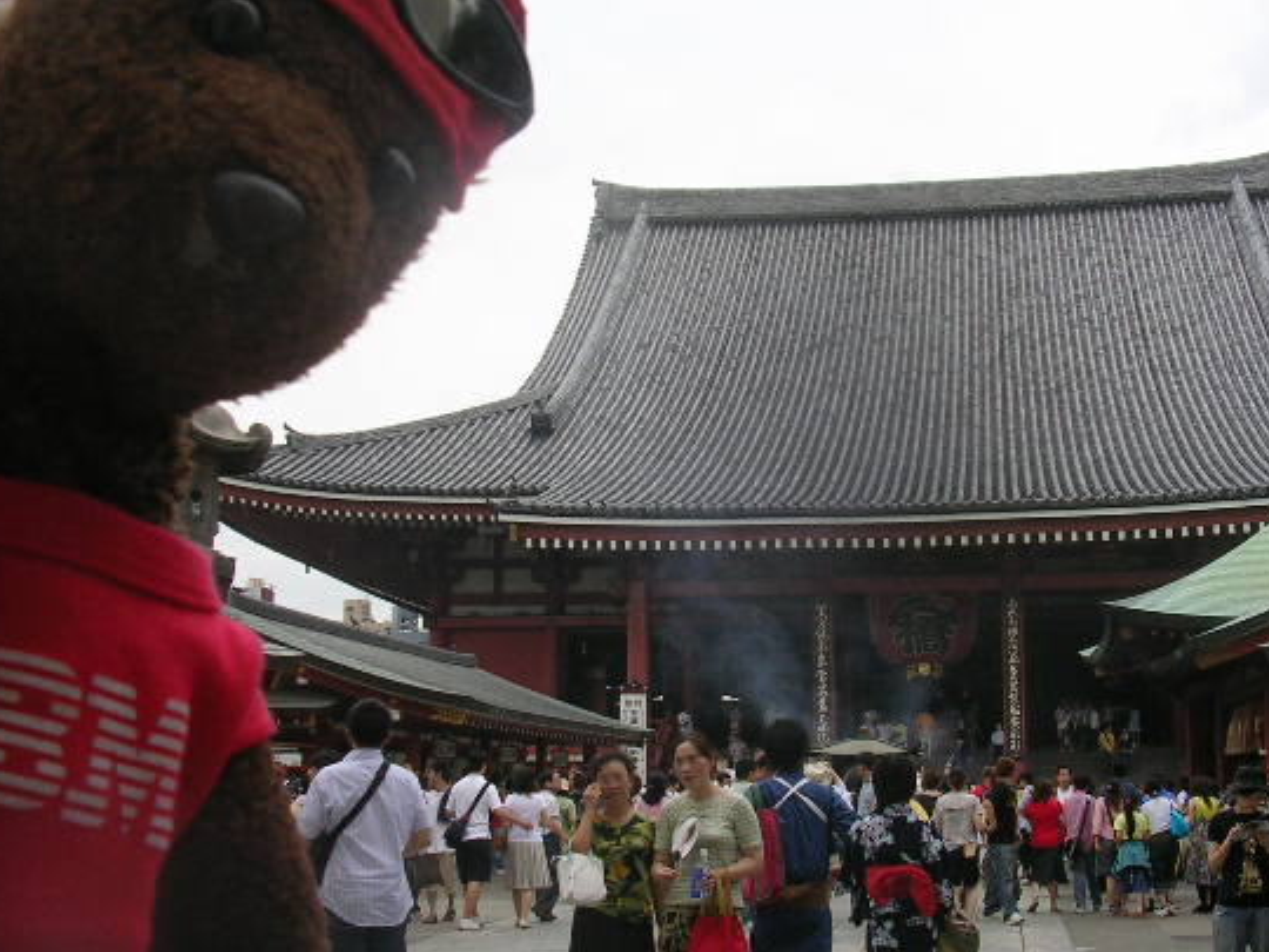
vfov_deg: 32.2
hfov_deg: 42.0
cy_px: 465
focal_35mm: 45
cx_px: 719
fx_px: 1650
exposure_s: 1/200
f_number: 5.6
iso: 50
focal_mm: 5.8
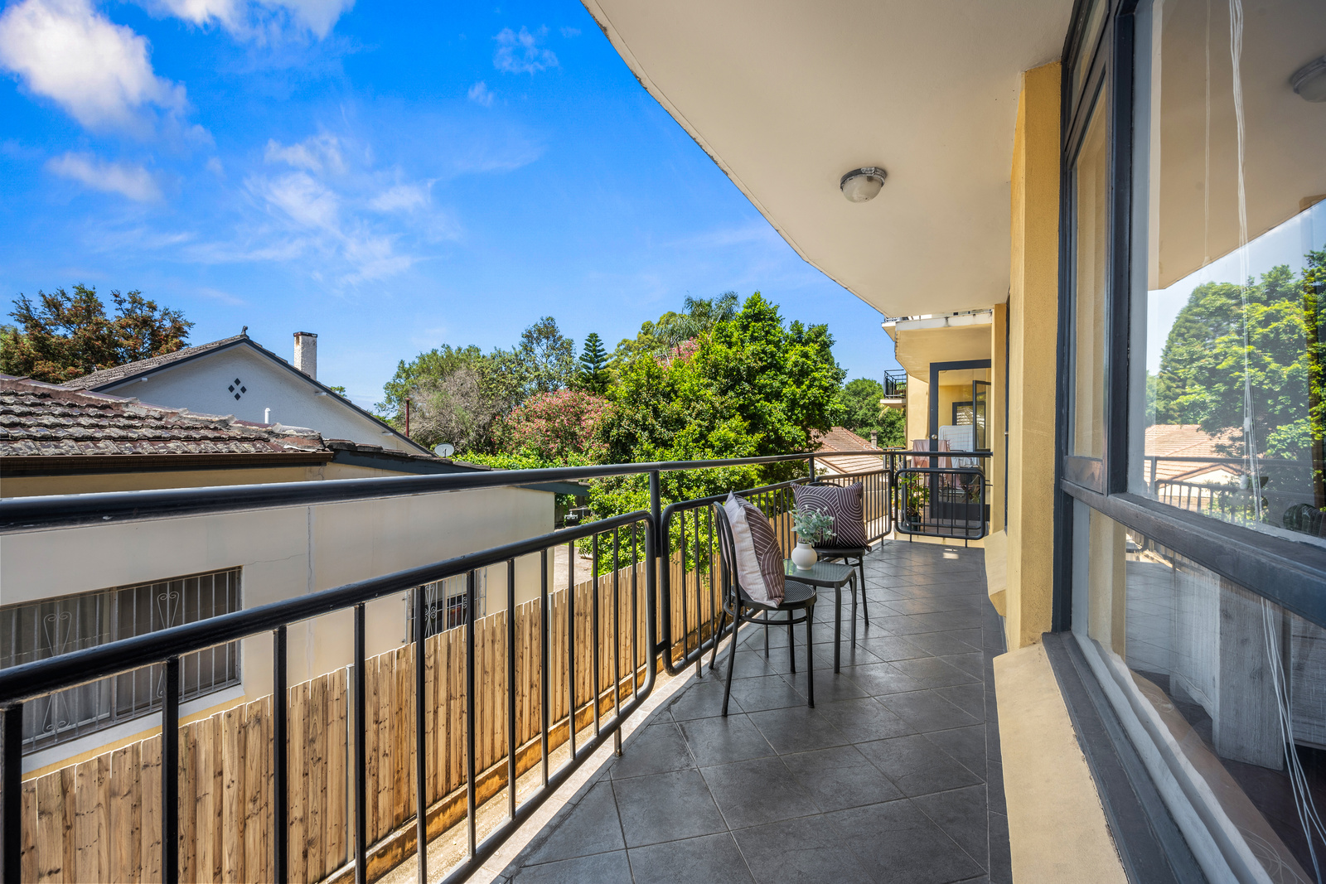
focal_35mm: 14
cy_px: 442
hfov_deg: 104.2
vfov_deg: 81.2
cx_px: 663
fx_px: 516
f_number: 11
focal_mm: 14
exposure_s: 1/15
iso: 100
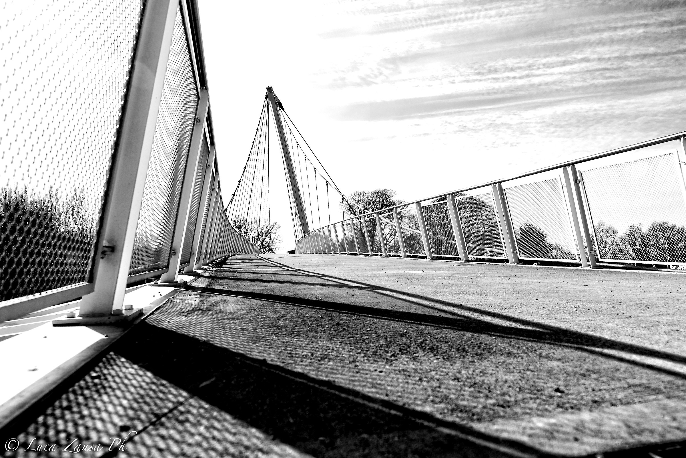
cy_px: 229
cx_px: 343
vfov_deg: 59.5
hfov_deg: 81.2
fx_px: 400
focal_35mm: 21
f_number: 5
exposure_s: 1/1000
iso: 100
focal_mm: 14
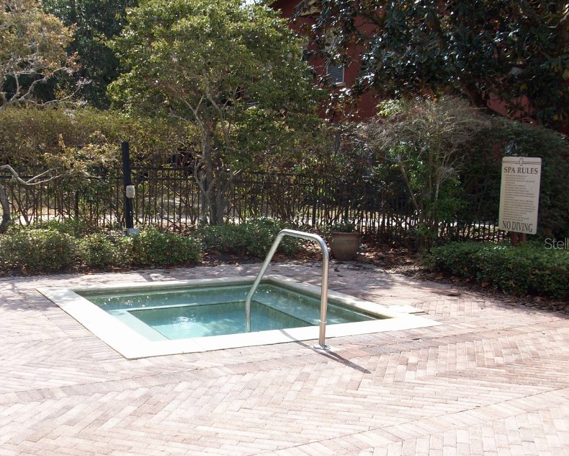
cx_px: 243
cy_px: 243
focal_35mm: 43
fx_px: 724
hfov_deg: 42.8
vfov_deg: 34.9
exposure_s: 1/537
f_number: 2.8
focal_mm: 5.7
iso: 64
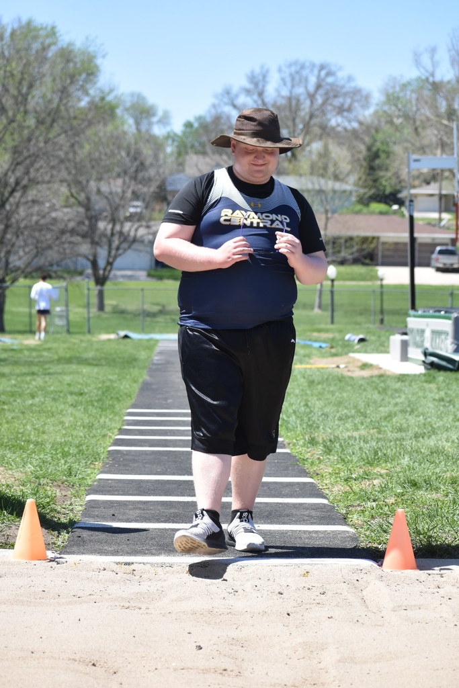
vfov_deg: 19.5
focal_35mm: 105
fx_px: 2007
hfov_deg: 13.0
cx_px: 230
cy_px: 344
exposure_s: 1/1250
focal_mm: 70
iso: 400
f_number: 5
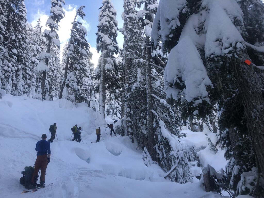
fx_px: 214
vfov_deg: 49.7
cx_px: 132
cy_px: 99
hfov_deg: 63.4
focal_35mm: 28
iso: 20
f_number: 1.8
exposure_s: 1/428
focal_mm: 3.99
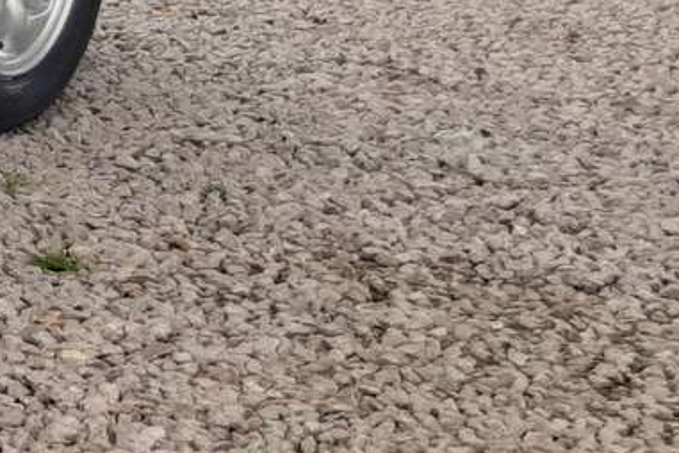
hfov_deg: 11.6
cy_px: -407
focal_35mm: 142
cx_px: -1007
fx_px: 2678
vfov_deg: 9.2
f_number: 1.7
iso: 40
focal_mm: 3.92
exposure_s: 1/494
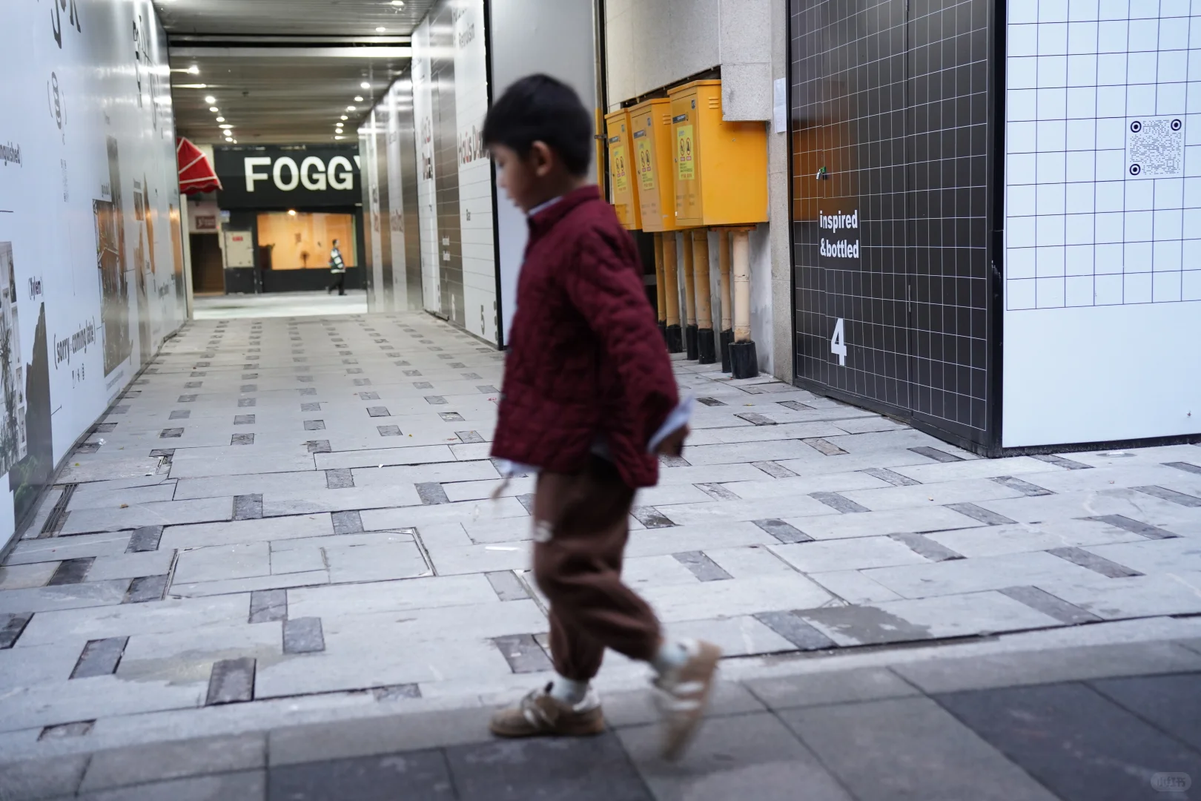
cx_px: 600
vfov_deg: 27.9
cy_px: 400
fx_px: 1615
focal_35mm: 48
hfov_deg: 40.8
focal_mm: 48.4
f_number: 3.2
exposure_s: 1/60
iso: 2500
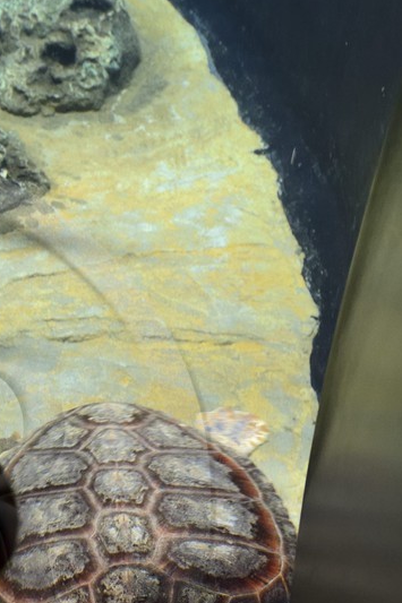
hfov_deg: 17.6
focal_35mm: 72
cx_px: -139
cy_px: 501
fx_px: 1207
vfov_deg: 27.4
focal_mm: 24
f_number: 3.2
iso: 1600
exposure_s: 1/15
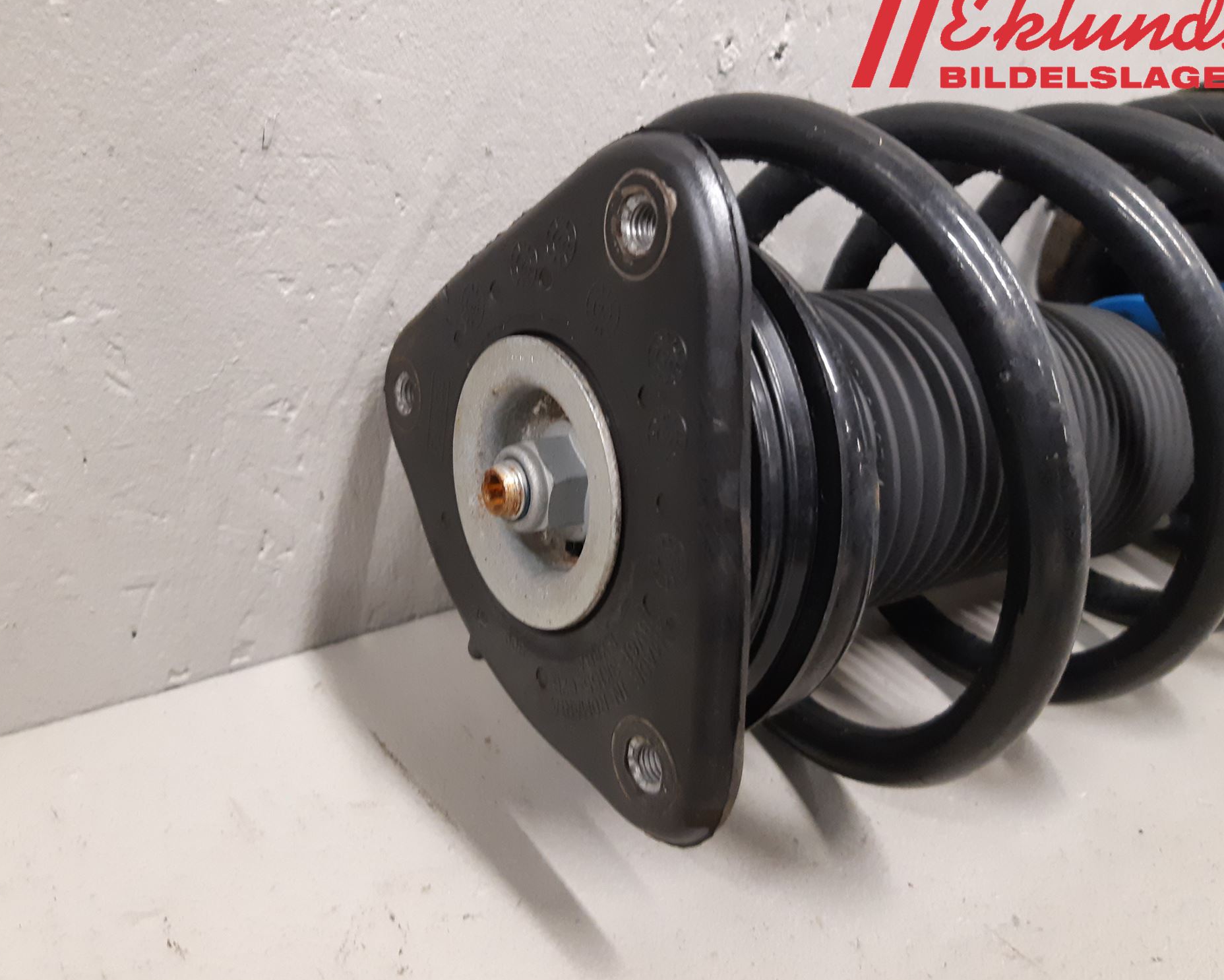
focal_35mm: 28
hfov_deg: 62.2
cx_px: 581
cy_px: 483
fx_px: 1014
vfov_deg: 51.5
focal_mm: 3.93
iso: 250
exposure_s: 1/33
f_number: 1.7
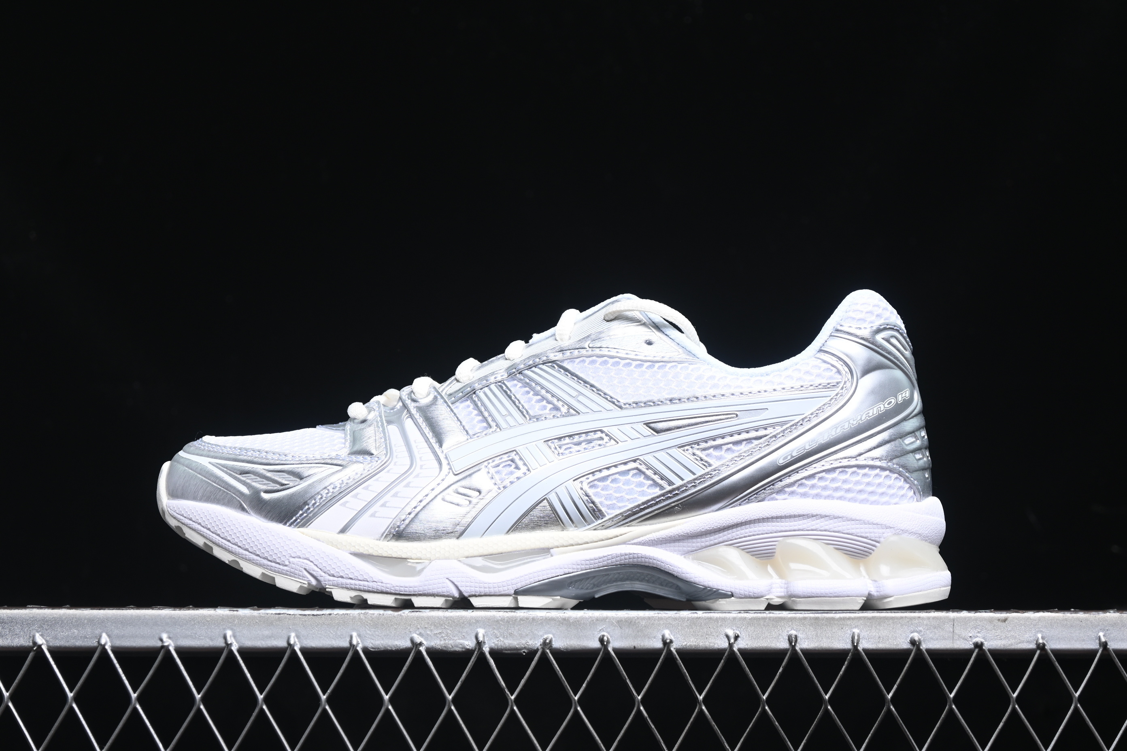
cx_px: 564
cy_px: 376
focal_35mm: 75
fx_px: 2348
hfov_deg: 27.0
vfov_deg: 18.2
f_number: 6.3
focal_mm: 50
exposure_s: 1/50
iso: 160
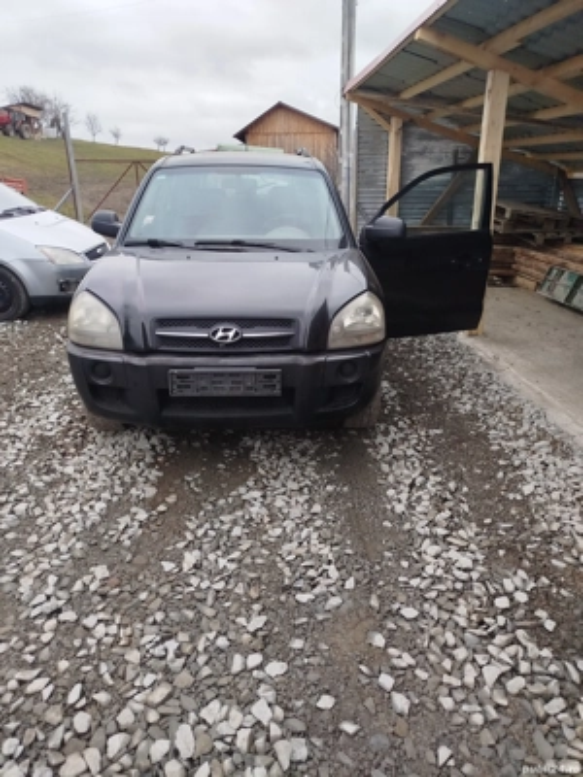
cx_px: 292
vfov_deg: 71.6
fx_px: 539
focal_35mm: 24
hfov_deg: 56.8
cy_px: 388
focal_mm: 5.31
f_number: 1.7
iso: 100
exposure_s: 1/100
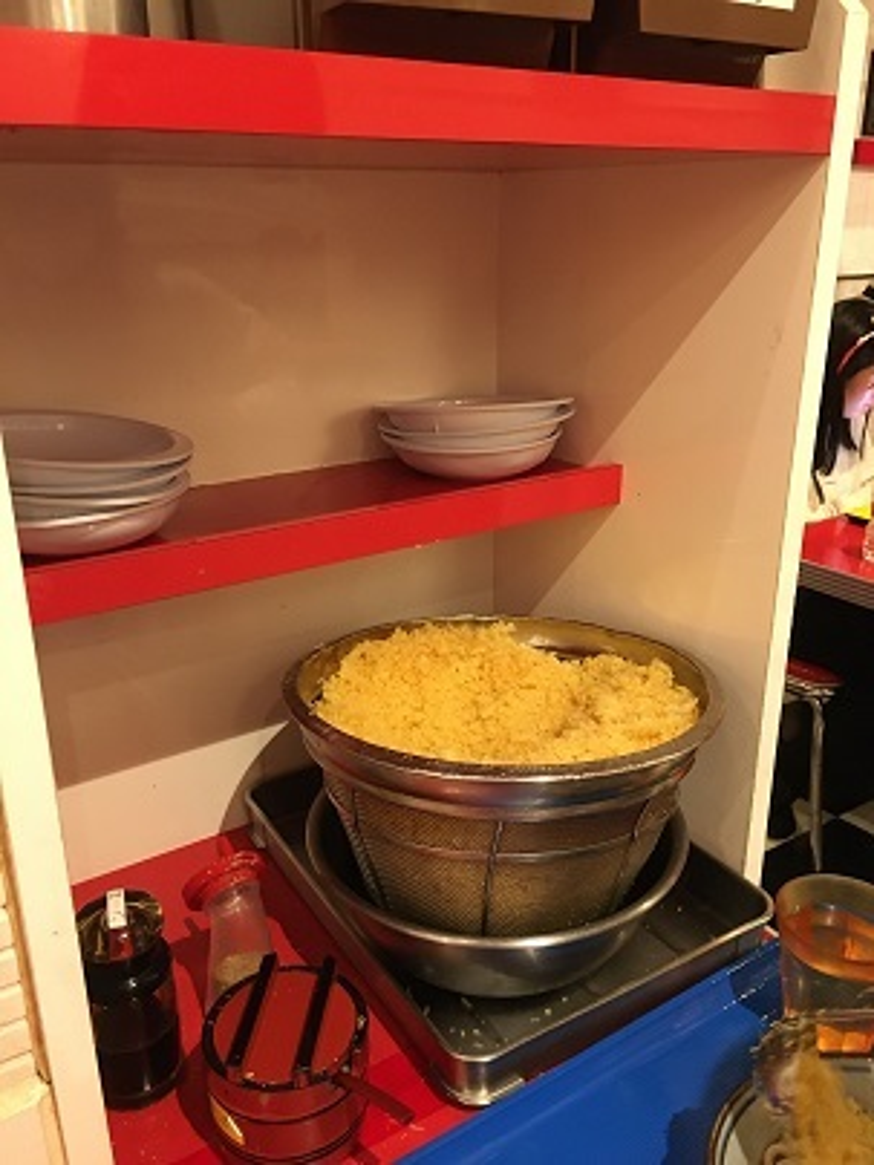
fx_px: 976
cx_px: 437
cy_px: 582
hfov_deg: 48.2
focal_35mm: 29
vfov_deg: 61.7
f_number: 2.2
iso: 250
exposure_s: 1/15
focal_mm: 4.15
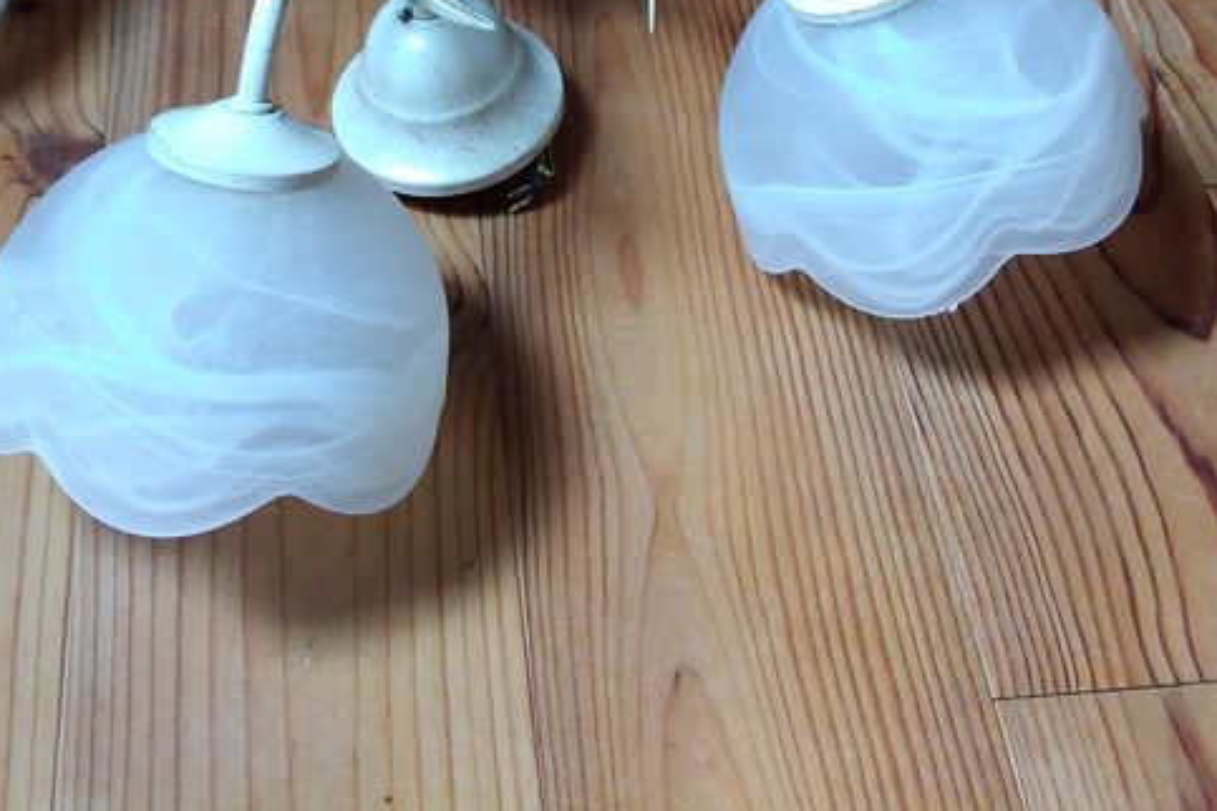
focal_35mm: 56
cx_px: 524
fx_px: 1893
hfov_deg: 35.6
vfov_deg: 22.5
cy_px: -131
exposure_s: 1/25
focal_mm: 3.6
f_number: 1.8
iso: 290
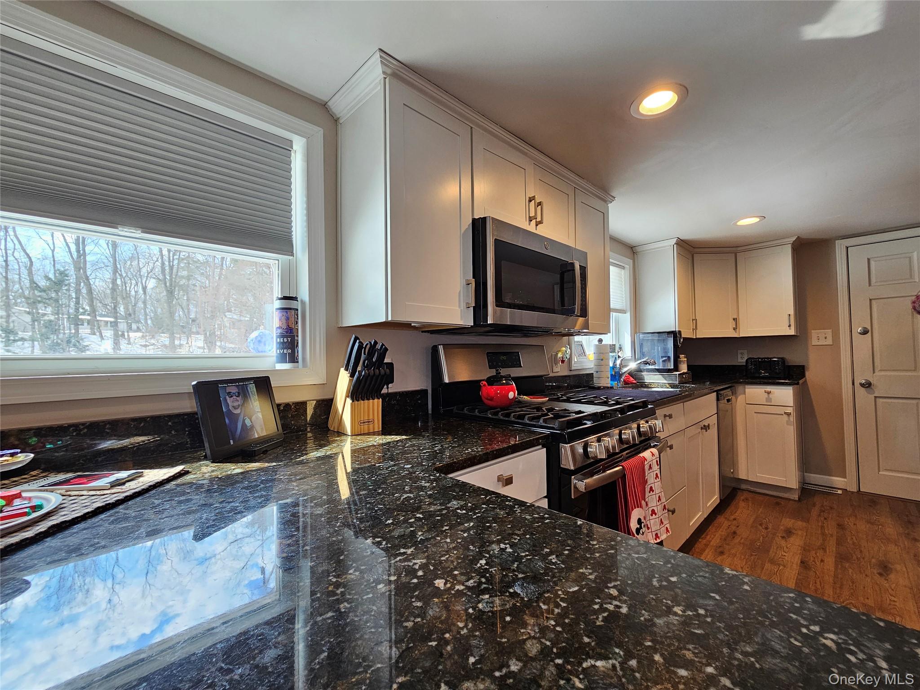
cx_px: 460
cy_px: 345
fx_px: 346
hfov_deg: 106.2
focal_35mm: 13
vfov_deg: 89.9
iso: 80
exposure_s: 1/60
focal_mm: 2.2
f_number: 2.2
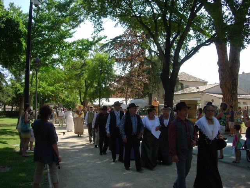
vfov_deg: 37.7
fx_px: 274
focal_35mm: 38
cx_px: 125
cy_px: 94
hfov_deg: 49.0
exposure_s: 1/745
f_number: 2.8
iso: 64
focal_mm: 7.8
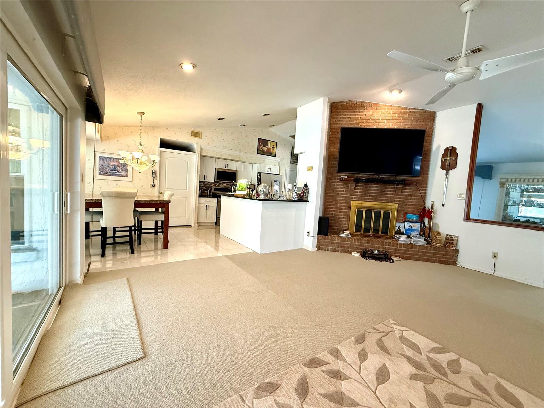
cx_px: 272
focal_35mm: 14
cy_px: 204
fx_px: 220
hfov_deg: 102.1
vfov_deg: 85.7
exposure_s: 1/60
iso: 320
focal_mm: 2.22
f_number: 2.2
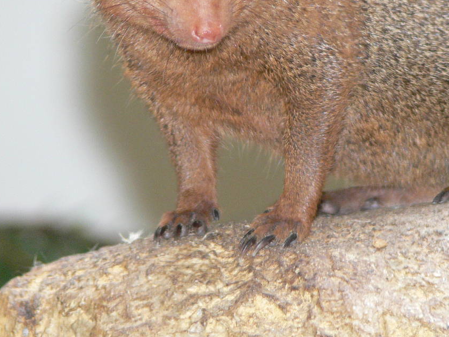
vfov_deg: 1.9
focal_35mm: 797
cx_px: 299
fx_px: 10336
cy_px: 39
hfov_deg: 2.5
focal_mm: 88.8
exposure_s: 1/30
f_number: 3.7
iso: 200
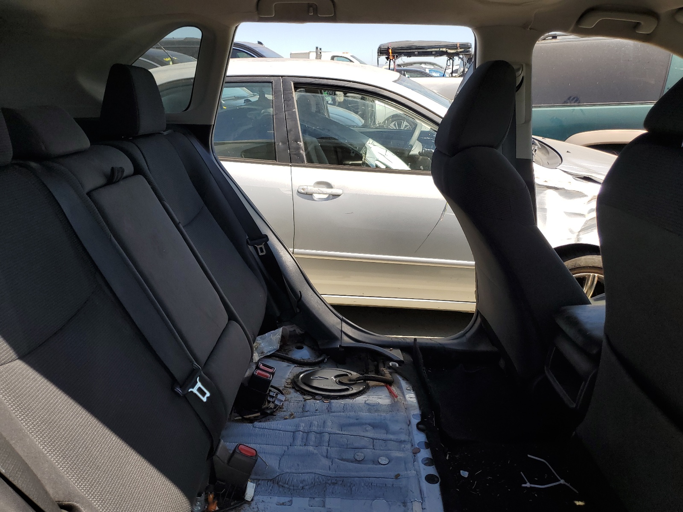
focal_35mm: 26
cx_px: 342
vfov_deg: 53.1
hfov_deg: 67.3
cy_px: 256
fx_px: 513
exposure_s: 1/1667
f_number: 1.5
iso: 50
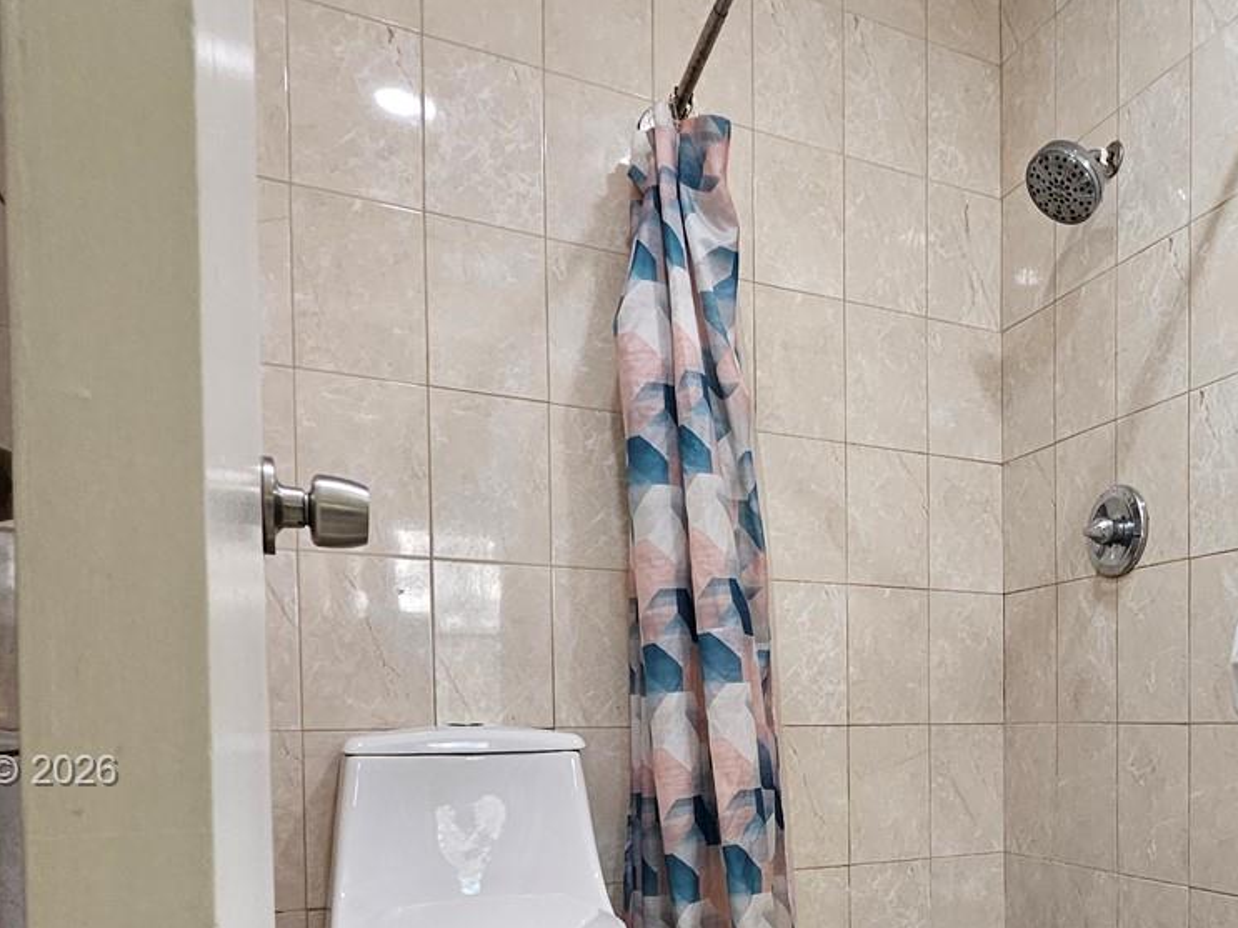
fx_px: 1001
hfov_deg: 60.0
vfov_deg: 46.5
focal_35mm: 28
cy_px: 773
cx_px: 931
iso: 100
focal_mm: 1.74
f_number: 2.2
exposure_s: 1/60
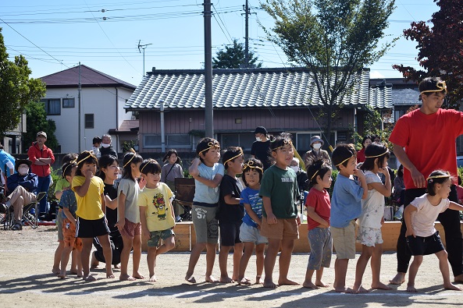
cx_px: 232
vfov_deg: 16.3
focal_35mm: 84
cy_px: 154
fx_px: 1074
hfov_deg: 24.3
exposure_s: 1/1600
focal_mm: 55
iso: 400
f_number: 6.3
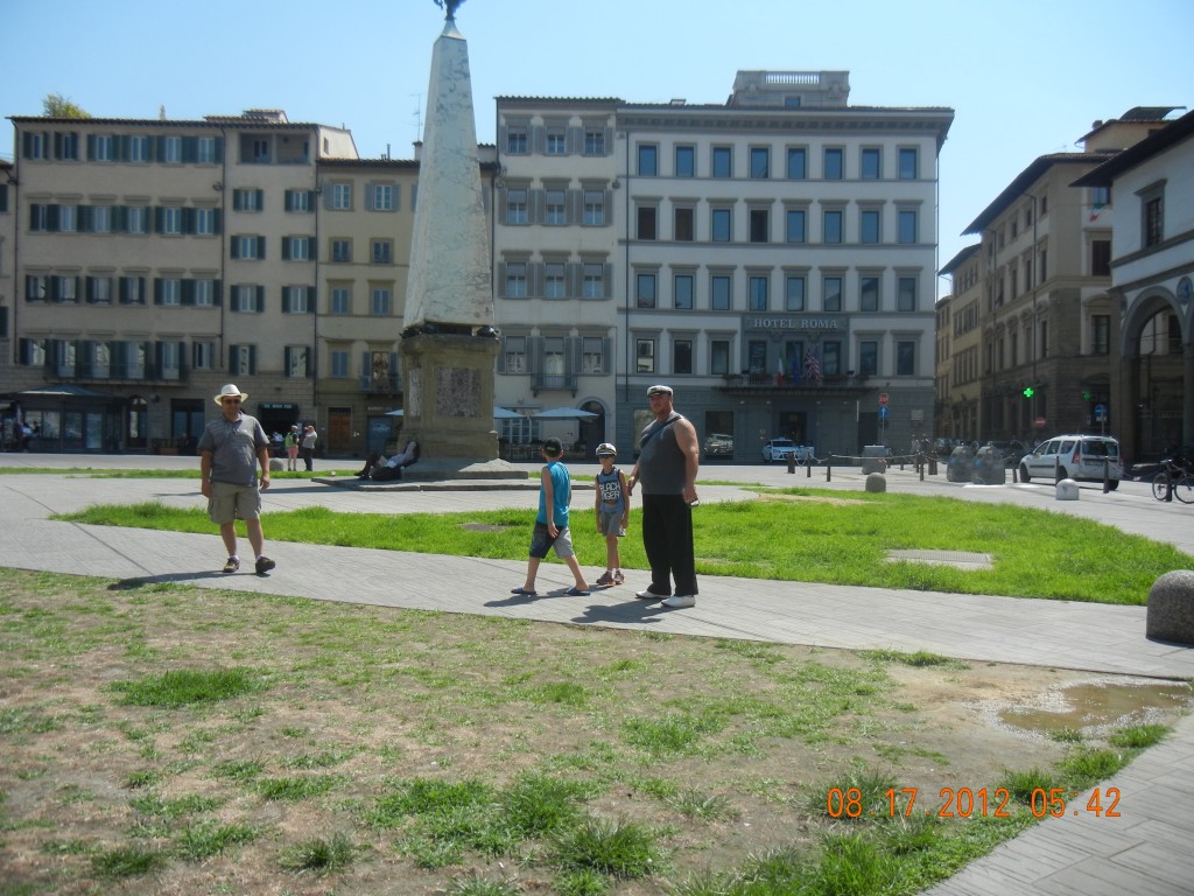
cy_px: 448
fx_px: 1035
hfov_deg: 60.0
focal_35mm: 30
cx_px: 597
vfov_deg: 46.8
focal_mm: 5.4
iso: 160
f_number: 7
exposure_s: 1/360
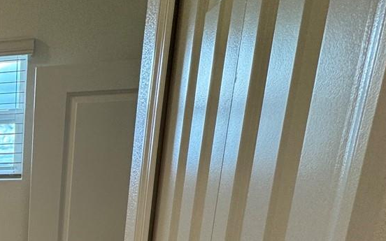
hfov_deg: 35.5
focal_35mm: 43
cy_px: 293
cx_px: -85
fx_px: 452
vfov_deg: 26.4
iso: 125
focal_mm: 2.22
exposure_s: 1/120
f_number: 2.2
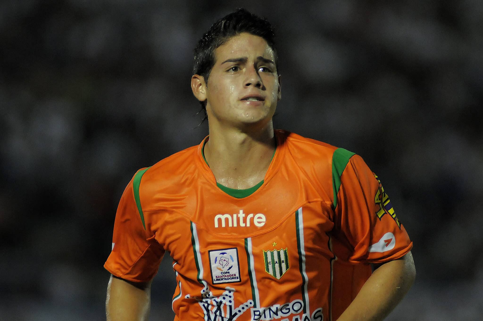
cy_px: 160
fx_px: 6031
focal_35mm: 450
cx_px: 242
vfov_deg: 3.0
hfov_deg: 4.6
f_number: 2.8
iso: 2000
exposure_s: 1/1000
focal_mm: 300
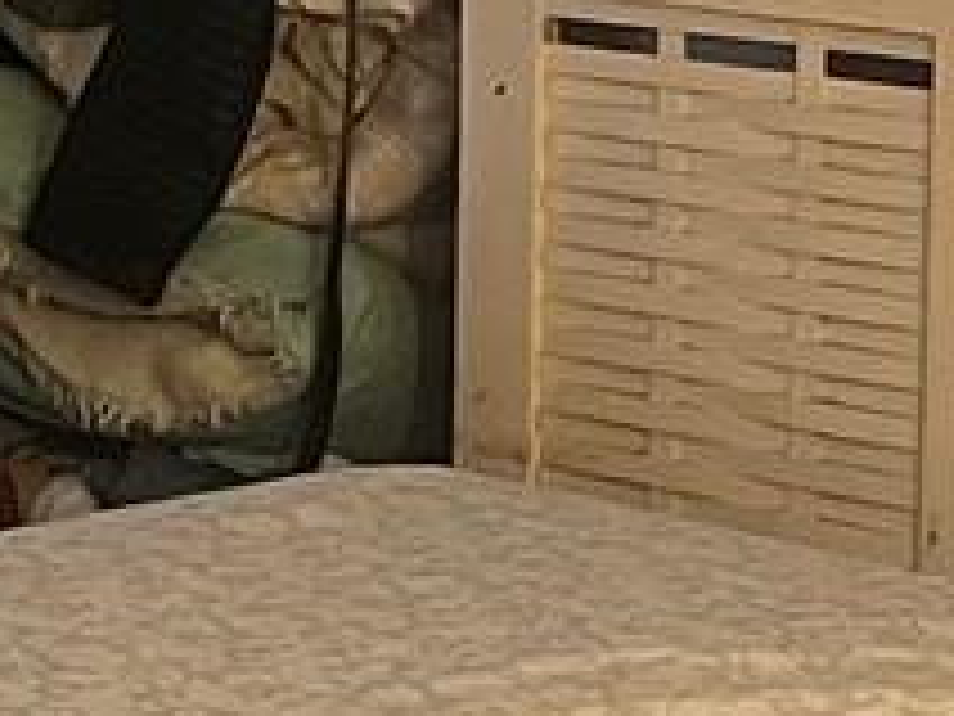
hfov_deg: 9.6
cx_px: -702
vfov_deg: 7.5
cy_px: -81
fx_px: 5402
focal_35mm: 196
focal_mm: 5.1
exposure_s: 1/40
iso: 400
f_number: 1.6
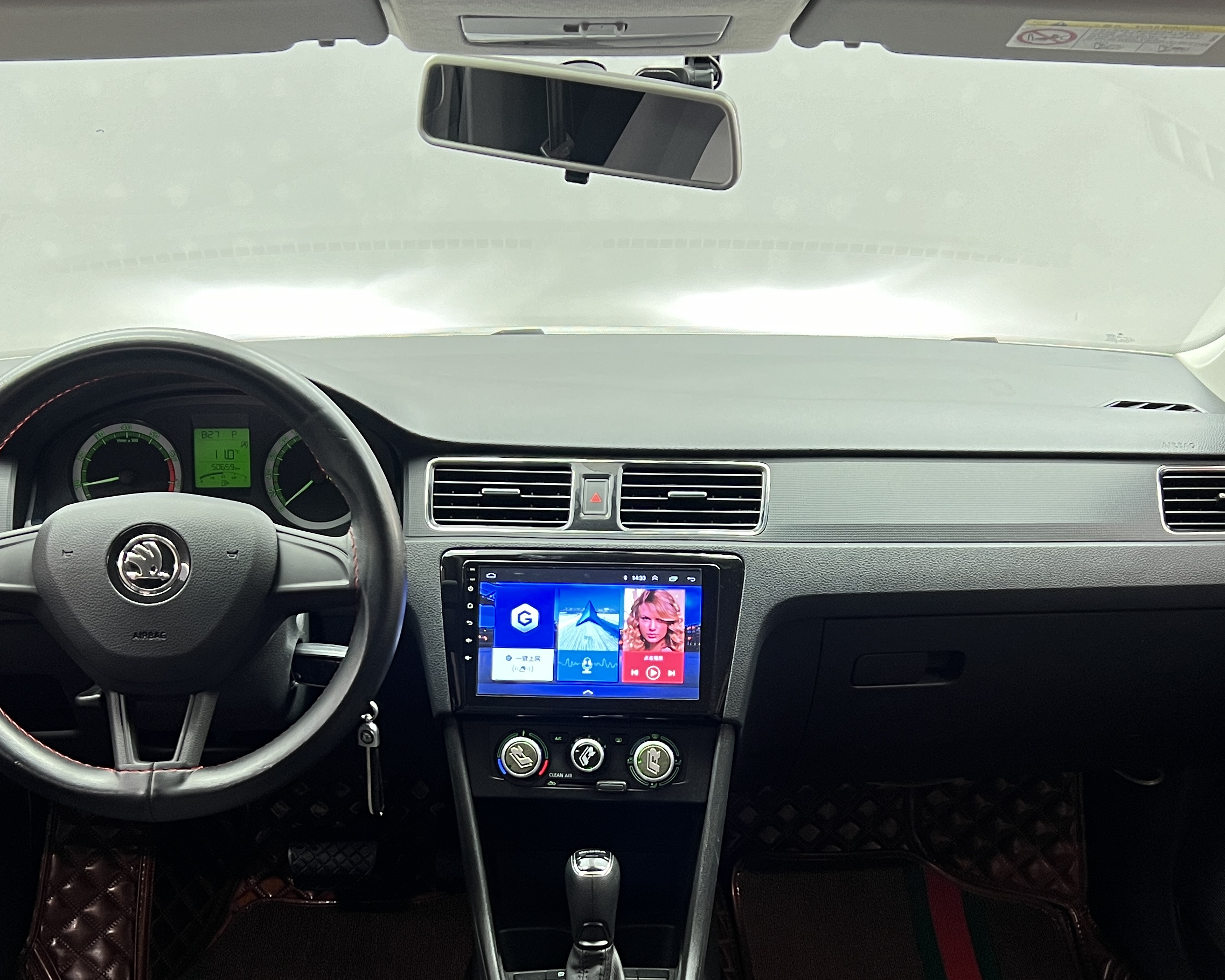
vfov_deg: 32.9
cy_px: 723
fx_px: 1631
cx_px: 623
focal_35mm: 45
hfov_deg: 41.2
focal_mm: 5.7
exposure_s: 1/50
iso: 160
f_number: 1.5
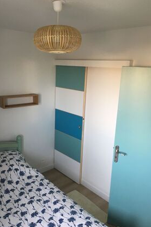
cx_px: 69
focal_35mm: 31
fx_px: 195
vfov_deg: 60.3
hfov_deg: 42.3
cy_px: 115
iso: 80
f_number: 2.2
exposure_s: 1/33
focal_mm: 4.15
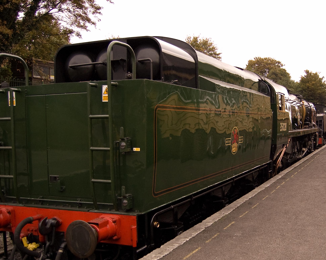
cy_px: 143
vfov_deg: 38.2
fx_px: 376
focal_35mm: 39
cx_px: 239
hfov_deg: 45.5
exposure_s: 1/500
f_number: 3.5
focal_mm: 18
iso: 560
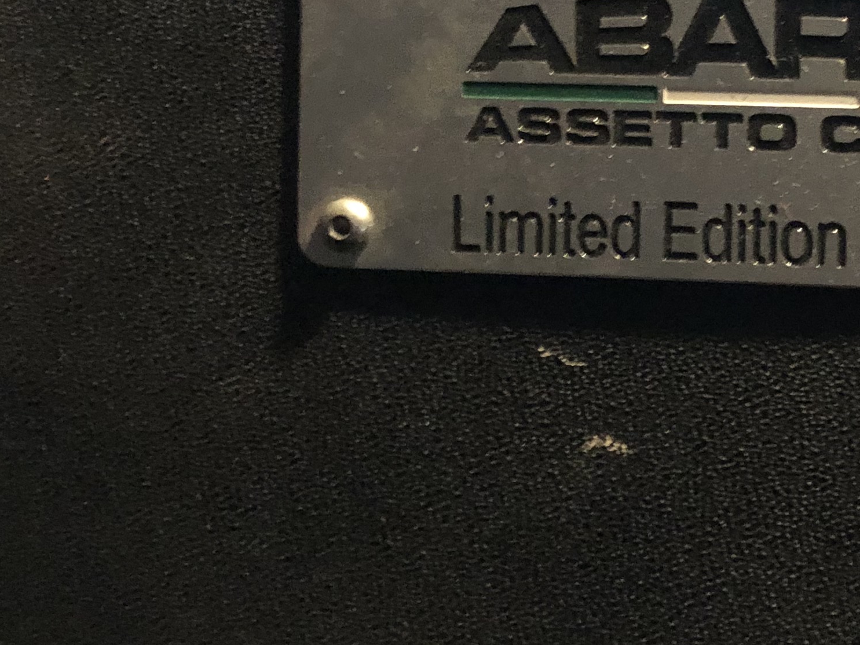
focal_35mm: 76
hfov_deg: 25.1
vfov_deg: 19.2
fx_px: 1888
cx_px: 721
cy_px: 122
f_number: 1.8
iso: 125
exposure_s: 1/4
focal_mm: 3.99
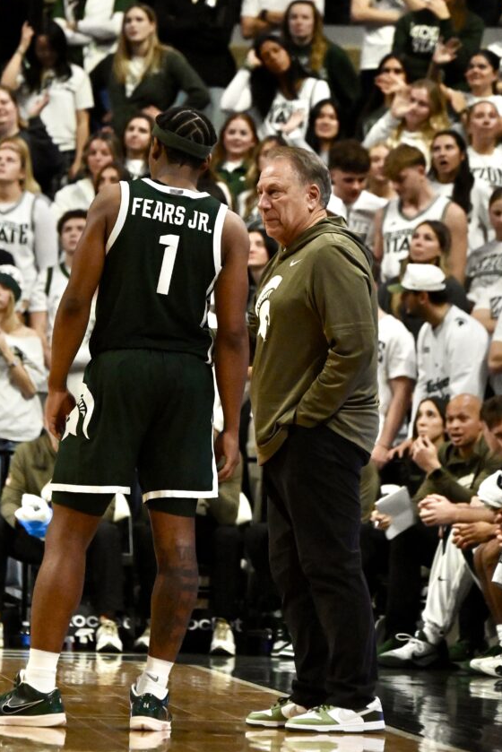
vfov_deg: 8.4
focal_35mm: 244
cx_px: 231
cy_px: 394
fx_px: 5099
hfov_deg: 5.6
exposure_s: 1/2000
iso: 10000
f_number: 6.3
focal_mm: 200
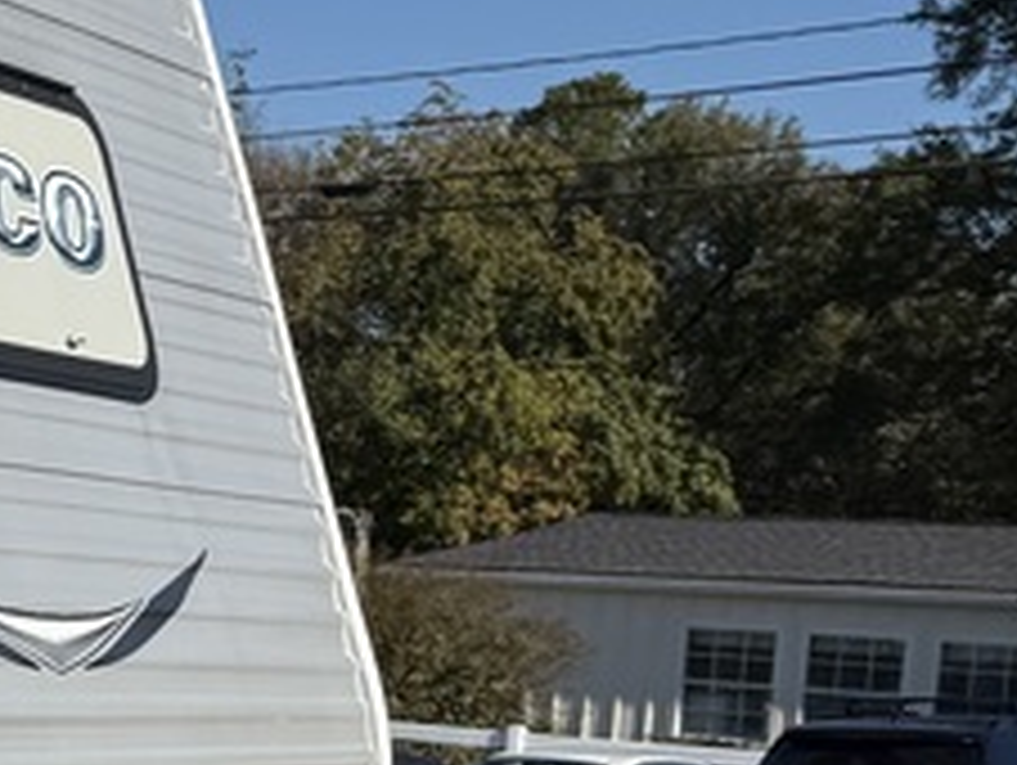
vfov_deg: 13.8
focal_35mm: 106
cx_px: -1152
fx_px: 3118
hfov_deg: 14.5
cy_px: 734
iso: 80
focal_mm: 6.76
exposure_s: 1/7353
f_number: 1.78
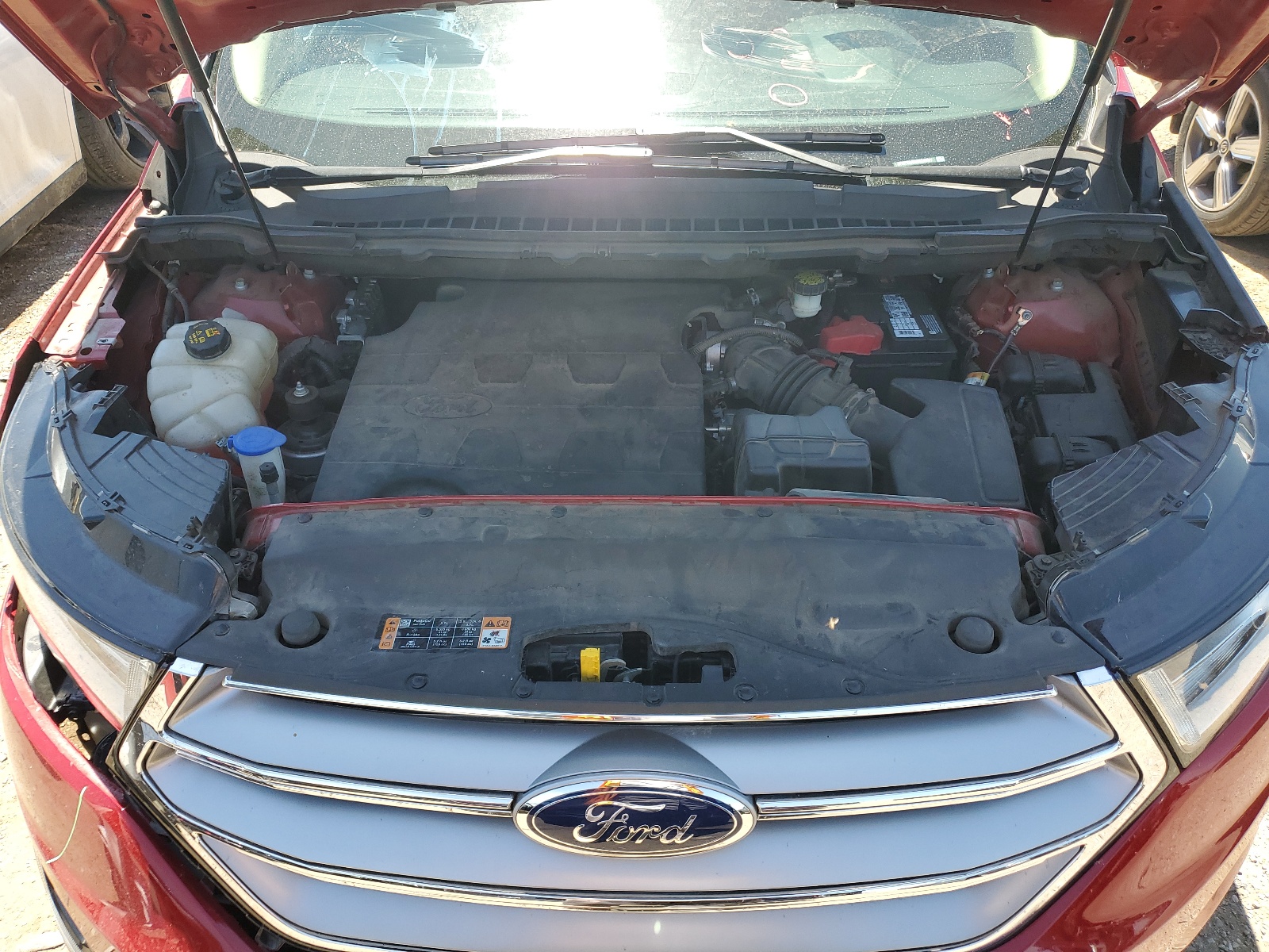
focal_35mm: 26
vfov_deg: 53.1
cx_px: 634
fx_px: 953
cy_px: 476
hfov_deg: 67.3
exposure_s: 1/667
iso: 50
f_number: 1.5
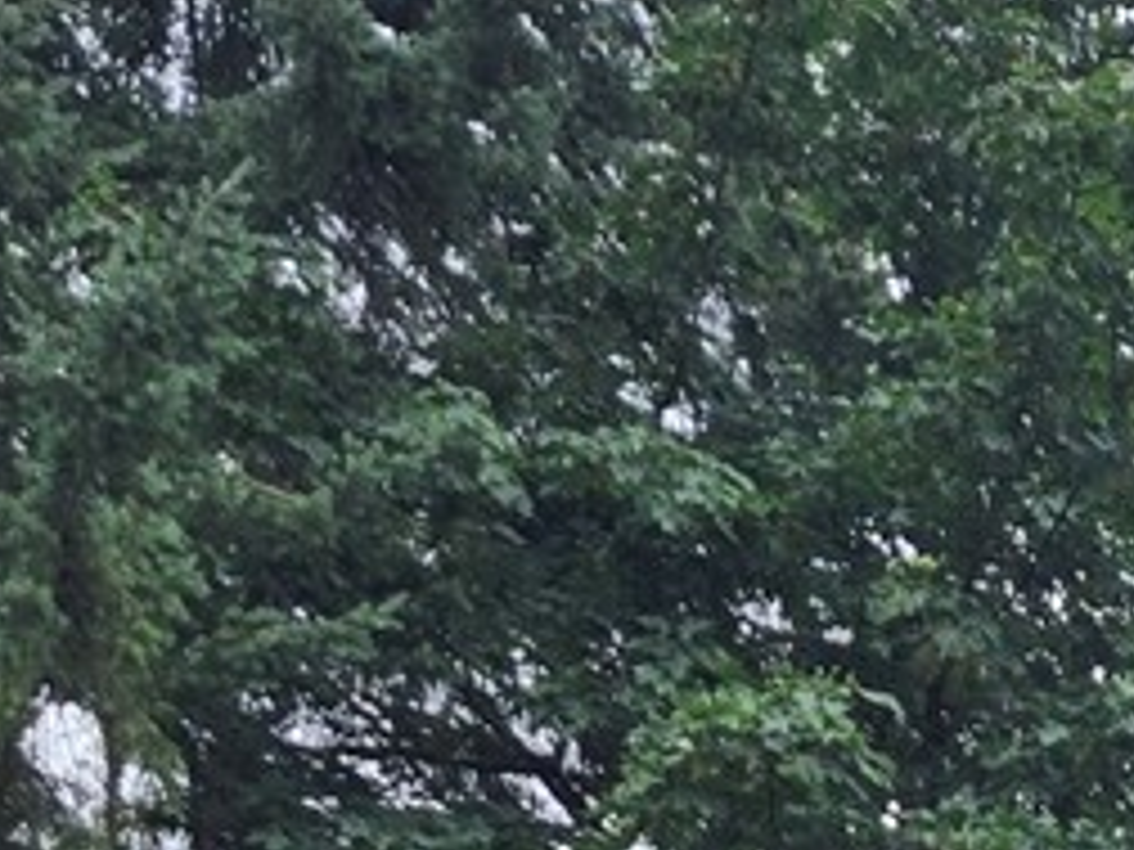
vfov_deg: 8.3
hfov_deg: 12.9
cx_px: 1584
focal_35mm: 146
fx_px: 4783
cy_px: 2689
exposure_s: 1/556
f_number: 1.8
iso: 25
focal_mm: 5.4
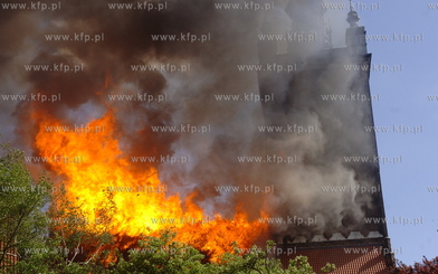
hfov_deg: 37.2
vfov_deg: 23.8
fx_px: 651
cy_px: 143
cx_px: 220
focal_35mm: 55
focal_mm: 35
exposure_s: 1/1000
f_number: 8
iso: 400
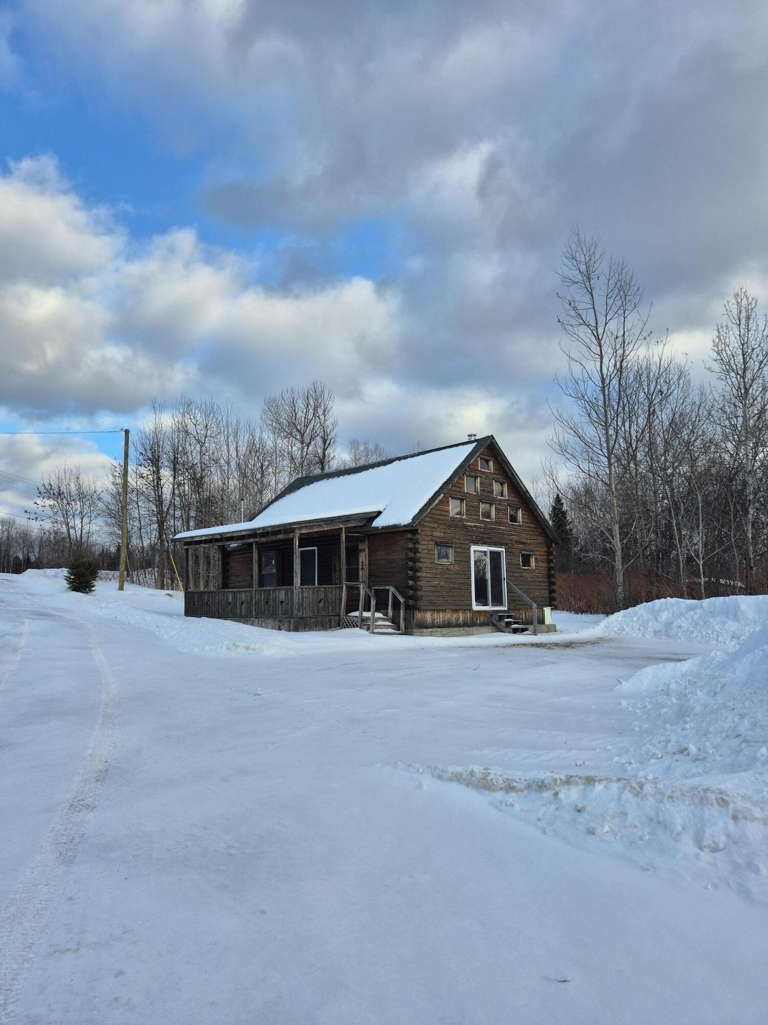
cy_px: 512
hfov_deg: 58.9
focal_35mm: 23
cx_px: 384
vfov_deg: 73.9
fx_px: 680
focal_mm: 5.4
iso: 25
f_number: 1.8
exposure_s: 1/690
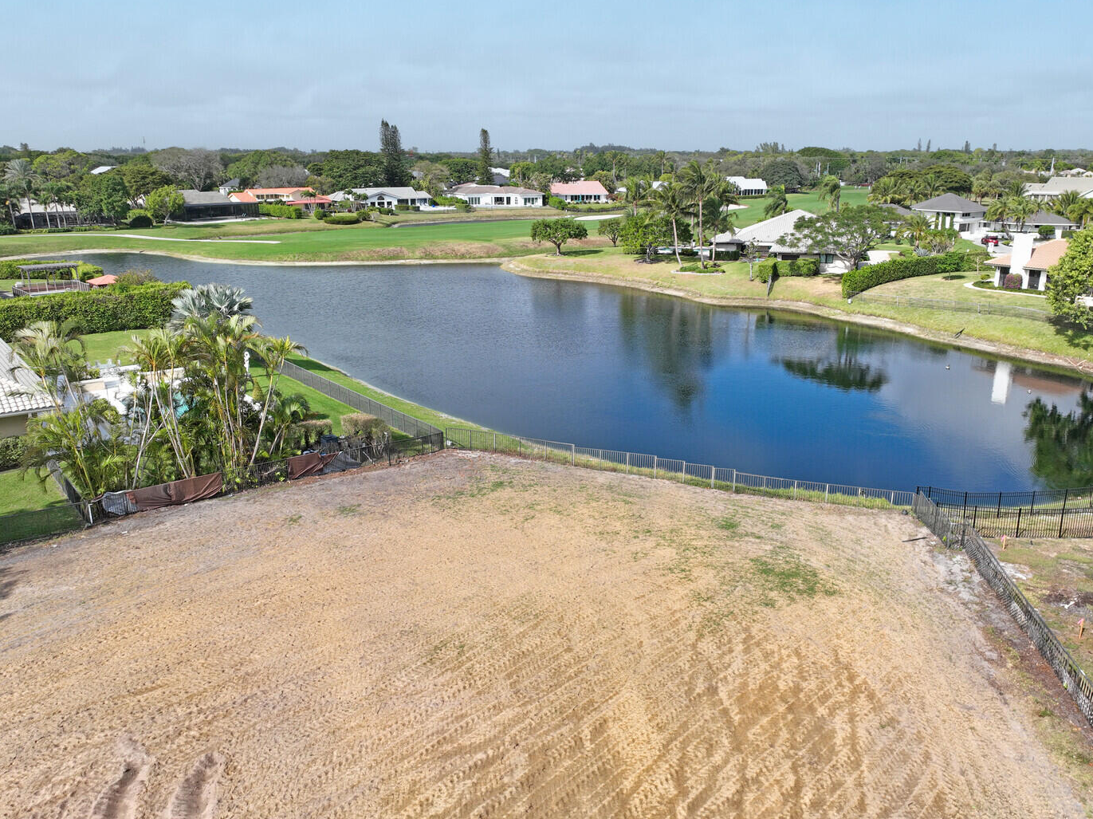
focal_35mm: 28
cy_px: 435
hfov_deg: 63.4
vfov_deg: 49.7
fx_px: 884
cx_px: 573
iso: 100
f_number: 2.8
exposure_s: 1/200
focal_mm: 12.29
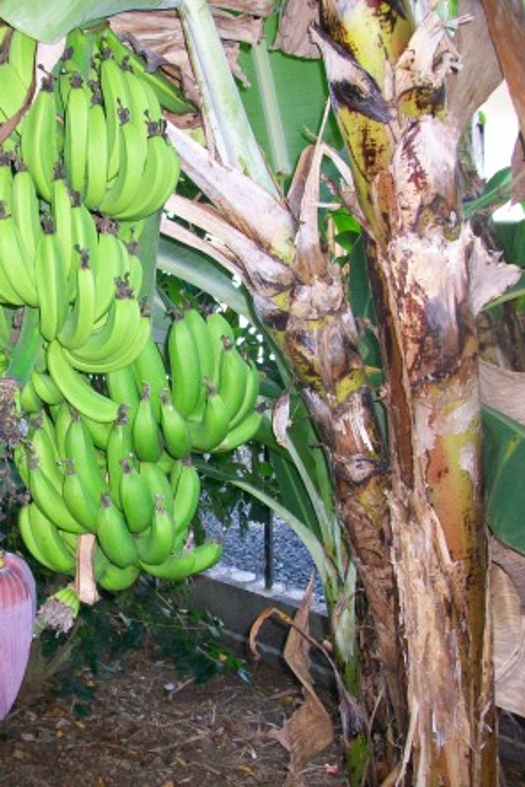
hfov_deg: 29.1
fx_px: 984
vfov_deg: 43.6
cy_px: 392
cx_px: 89
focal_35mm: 45
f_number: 2.8
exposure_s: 1/60
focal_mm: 5.7
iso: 120
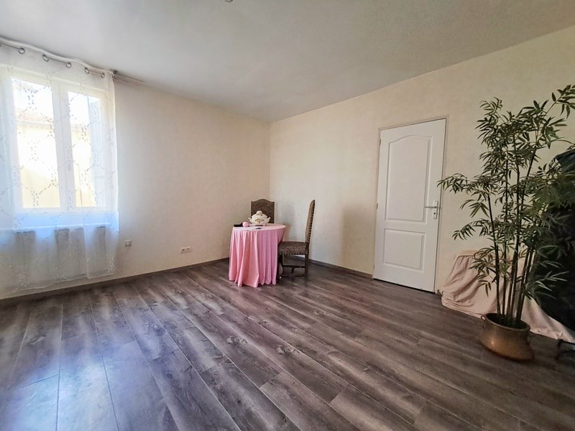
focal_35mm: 13
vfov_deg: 89.9
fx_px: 216
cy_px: 216
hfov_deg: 106.2
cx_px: 288
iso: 320
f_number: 2.2
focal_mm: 1.42
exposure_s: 1/25
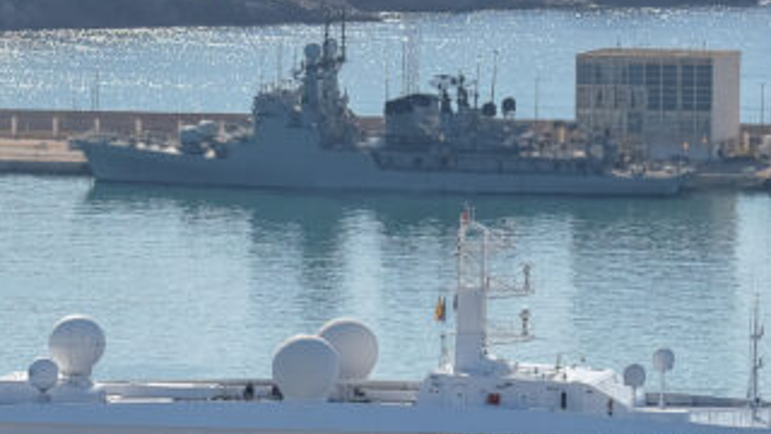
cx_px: -24
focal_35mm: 397
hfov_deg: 5.4
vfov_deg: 3.0
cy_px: 740
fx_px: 8116
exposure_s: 1/680
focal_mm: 67.1
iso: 160
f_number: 5.6
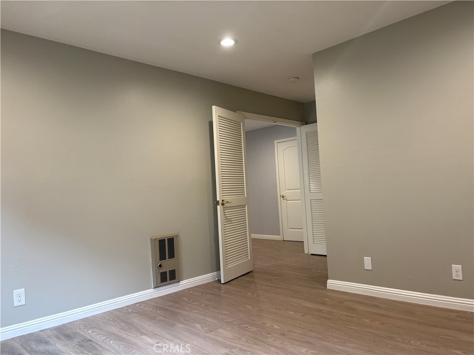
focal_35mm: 26
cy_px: 178
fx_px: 356
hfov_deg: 67.3
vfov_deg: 53.1
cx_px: 237
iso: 100
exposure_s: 1/60
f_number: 1.6
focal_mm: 5.96
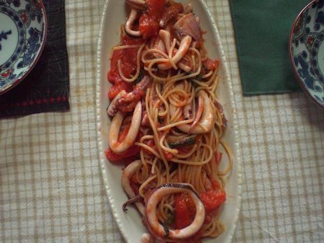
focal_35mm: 38
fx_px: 356
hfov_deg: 49.0
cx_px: 162
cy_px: 122
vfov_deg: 37.7
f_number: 3.1
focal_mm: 6.3
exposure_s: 1/100
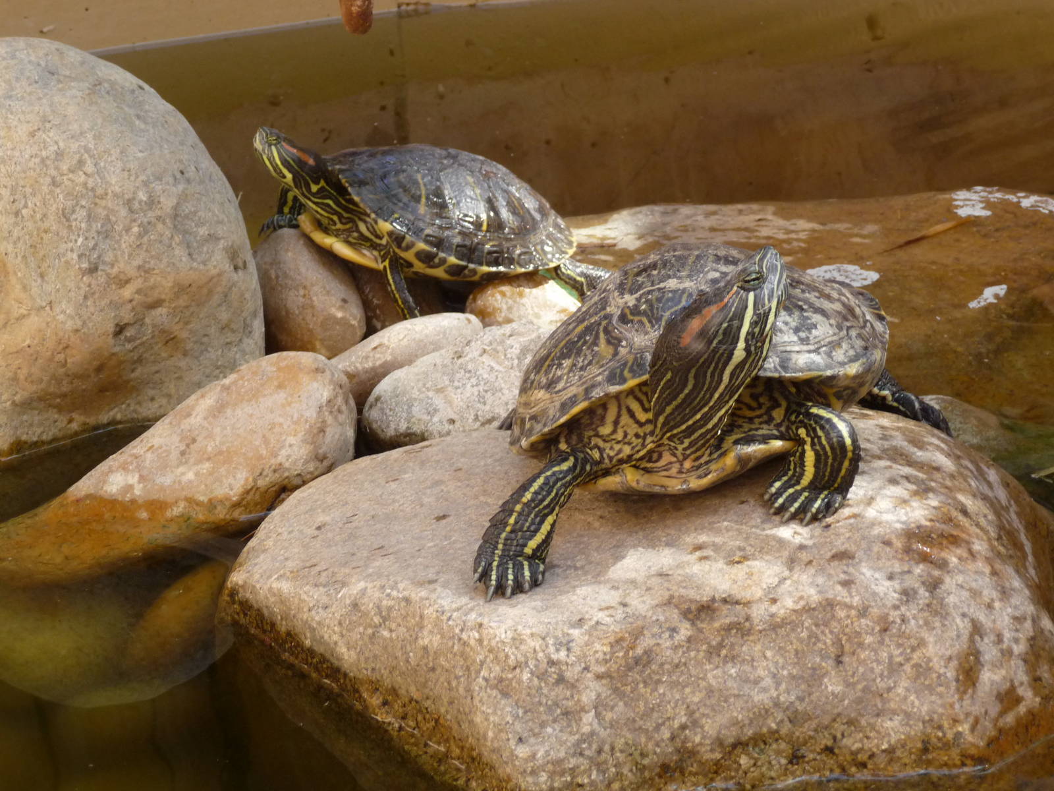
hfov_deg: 22.0
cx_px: 527
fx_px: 2710
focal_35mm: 89
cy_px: 396
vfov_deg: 16.6
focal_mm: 15.2
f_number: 4.7
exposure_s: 1/100
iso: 200
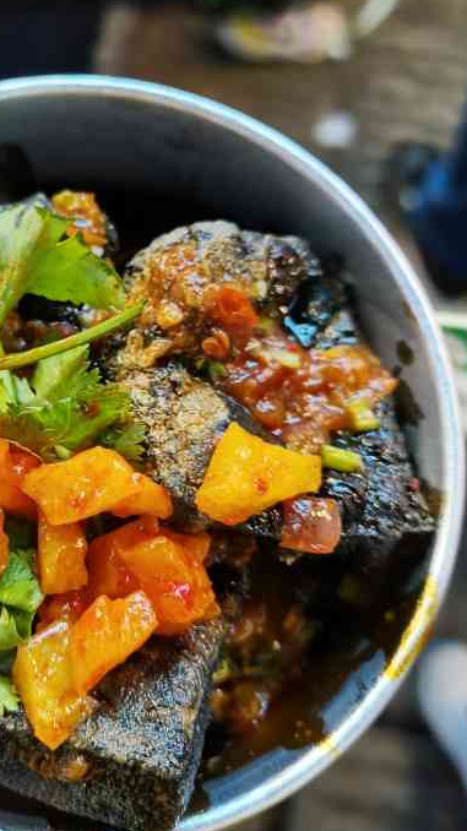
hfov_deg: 29.6
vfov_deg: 51.5
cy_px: 361
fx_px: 859
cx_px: 83
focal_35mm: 39
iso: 800
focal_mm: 5.58
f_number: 1.8
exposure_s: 1/60.2
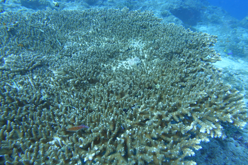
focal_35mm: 24
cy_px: 82
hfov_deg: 73.8
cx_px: 124
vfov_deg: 53.1
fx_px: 165
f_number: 4
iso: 125
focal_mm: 8.8
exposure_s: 1/100
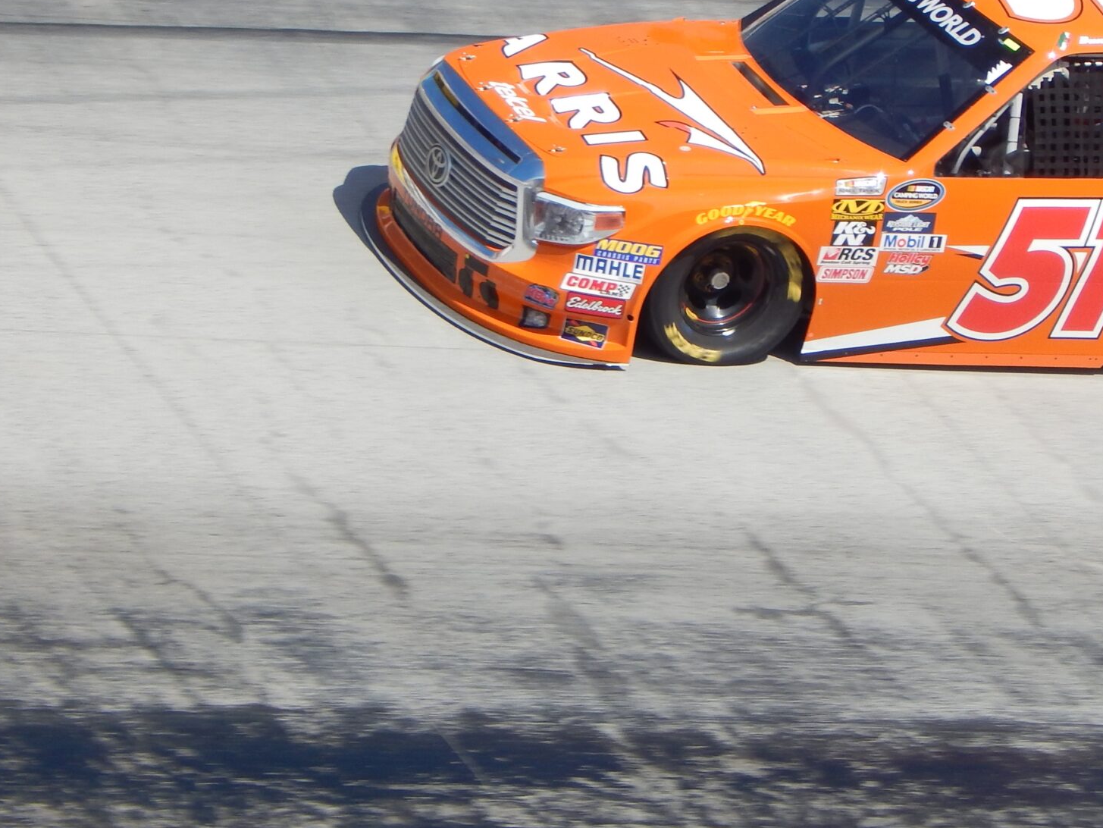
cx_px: 890
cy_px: 307
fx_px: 7904
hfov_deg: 8.0
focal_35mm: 248
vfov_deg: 6.0
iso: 125
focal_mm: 25.3
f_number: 4.9
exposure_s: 1/800
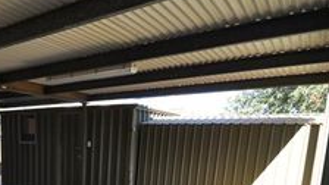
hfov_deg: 55.5
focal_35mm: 33
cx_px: 68
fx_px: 288
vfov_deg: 32.6
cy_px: 187
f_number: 5.6
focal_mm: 10
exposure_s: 1/125
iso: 200
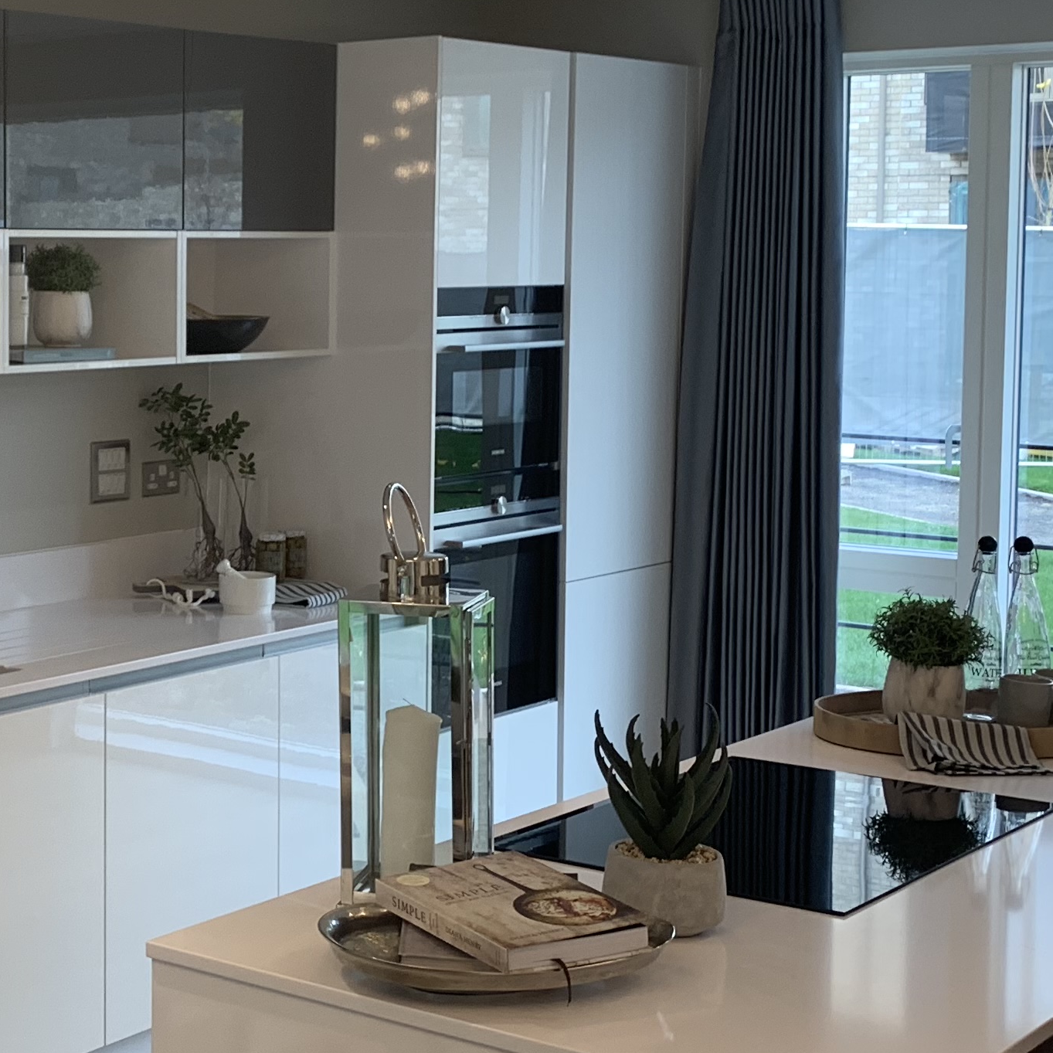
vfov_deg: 25.3
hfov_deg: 24.2
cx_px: -16
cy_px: 431
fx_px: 2340
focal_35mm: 68
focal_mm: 4.25
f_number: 1.8
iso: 64
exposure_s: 1/100
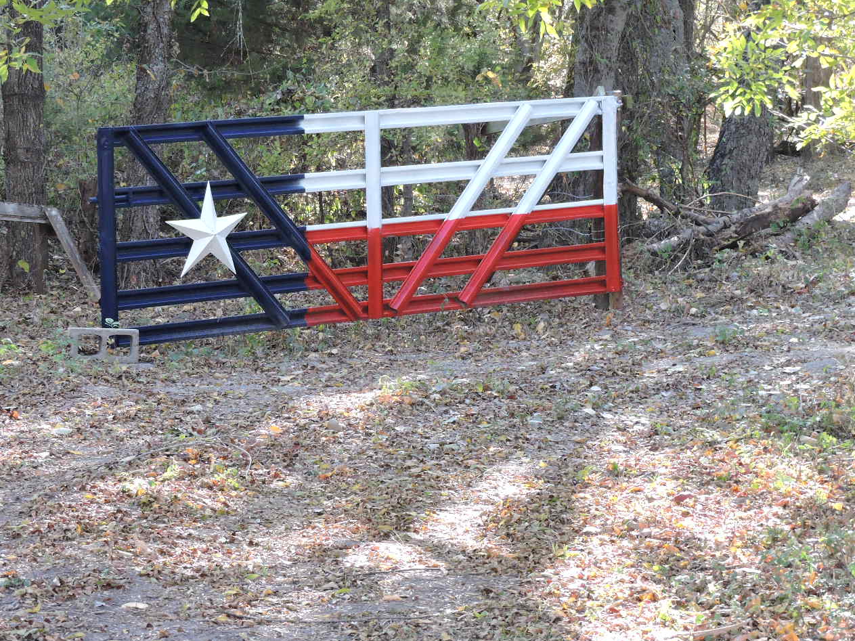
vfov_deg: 11.1
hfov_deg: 14.8
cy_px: 324
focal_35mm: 133
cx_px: 433
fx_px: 3285
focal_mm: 18.8
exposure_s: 1/60
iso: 360
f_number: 4.8
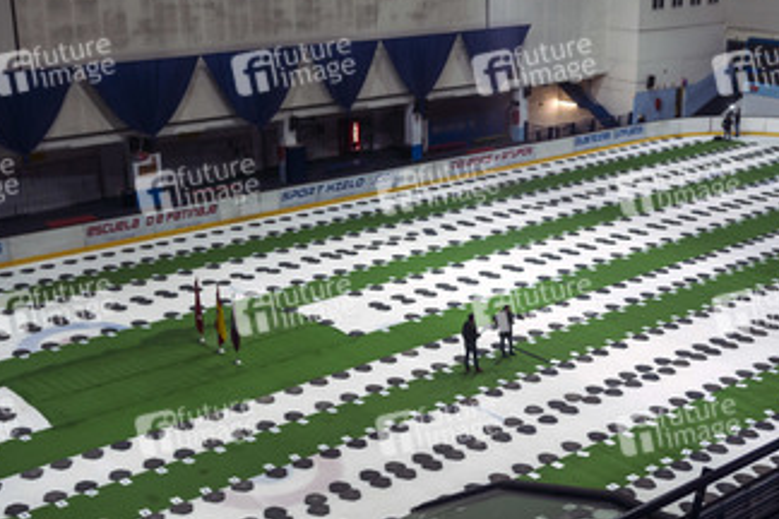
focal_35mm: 50
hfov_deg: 39.4
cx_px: 469
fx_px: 1082
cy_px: 247
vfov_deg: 27.0
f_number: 2.8
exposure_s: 1/100
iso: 800
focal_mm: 24
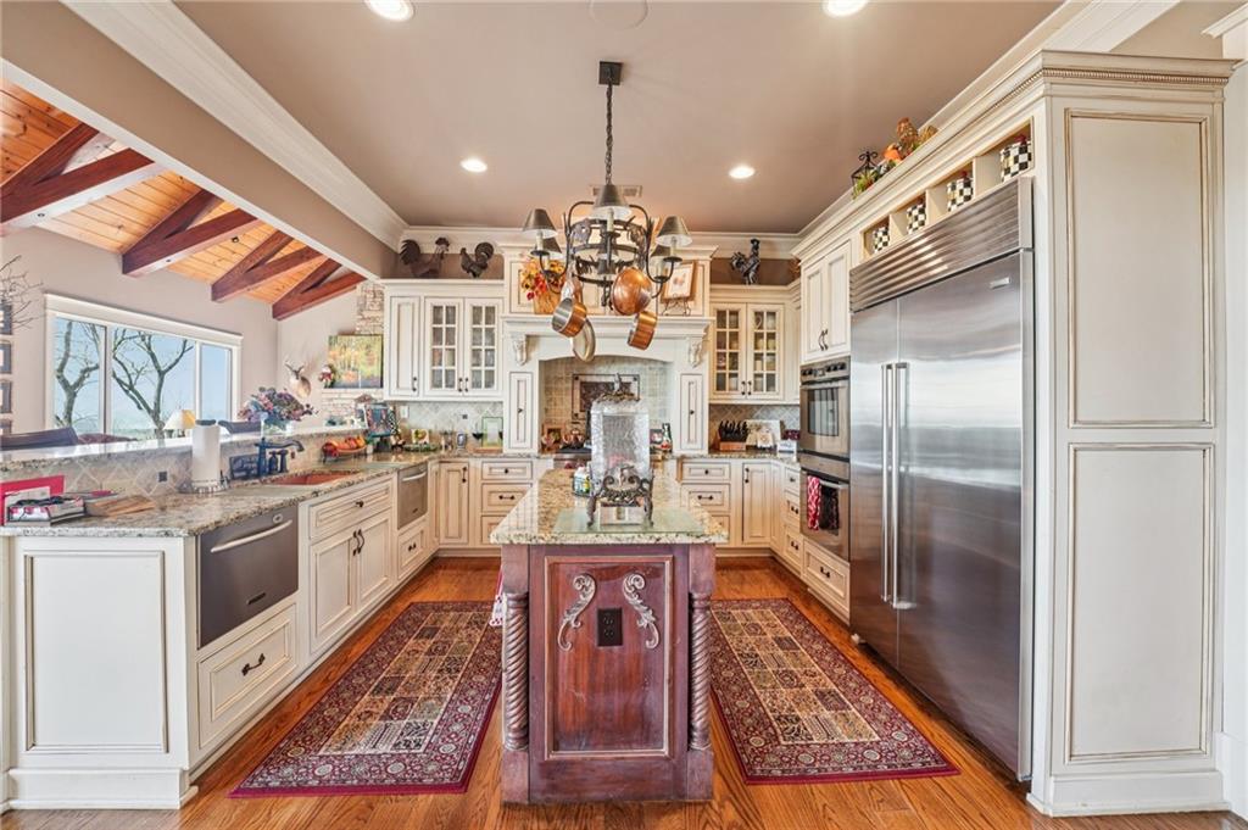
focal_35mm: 15
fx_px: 520
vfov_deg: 77.2
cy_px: 415
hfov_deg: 100.4
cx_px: 624
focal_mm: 15
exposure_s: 1/8
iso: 320
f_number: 8
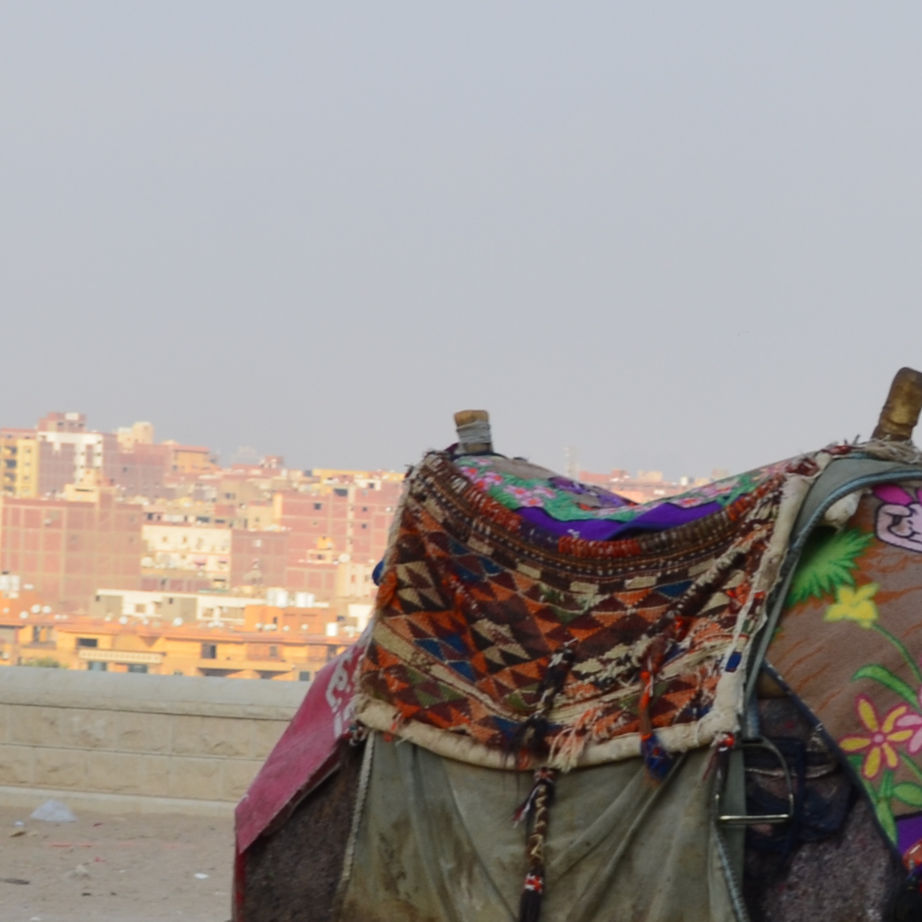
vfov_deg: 6.2
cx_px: 1734
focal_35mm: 281
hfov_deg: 6.1
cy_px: 890
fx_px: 8459
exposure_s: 1/125
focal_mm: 55
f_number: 11
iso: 125
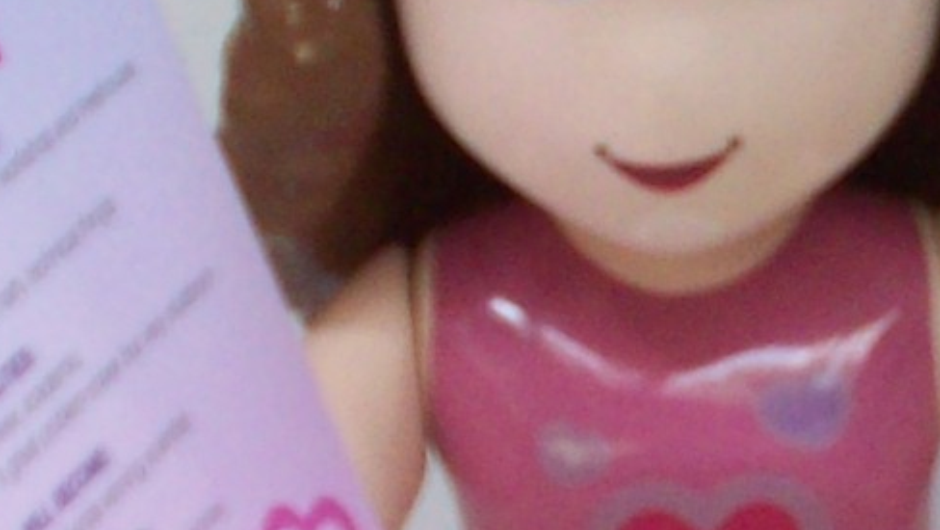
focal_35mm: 214
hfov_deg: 10.0
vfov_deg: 5.6
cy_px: 754
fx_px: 5336
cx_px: 898
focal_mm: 6.2
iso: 90
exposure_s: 1/64
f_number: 2.8
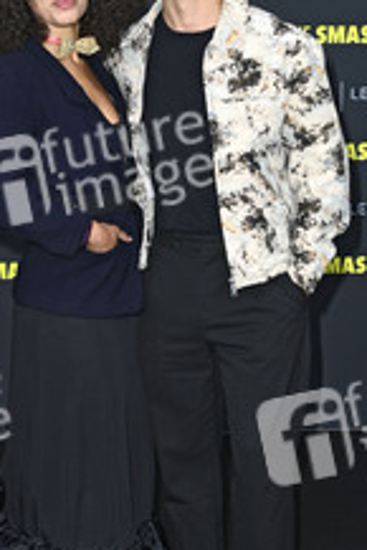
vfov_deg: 22.1
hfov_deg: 14.9
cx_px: 157
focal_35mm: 92
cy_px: 299
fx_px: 1404
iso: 640
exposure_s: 1/250
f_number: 5.6
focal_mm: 50
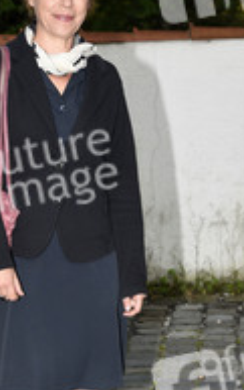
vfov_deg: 15.2
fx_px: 1454
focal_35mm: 137
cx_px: 73
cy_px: 279
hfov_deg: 9.6
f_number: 6.3
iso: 500
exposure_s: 1/160
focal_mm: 65
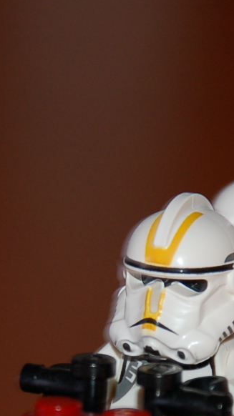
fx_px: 8965
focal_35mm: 812
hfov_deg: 1.5
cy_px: 343
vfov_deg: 2.7
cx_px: 179
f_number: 6.3
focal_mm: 200
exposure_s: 1/60
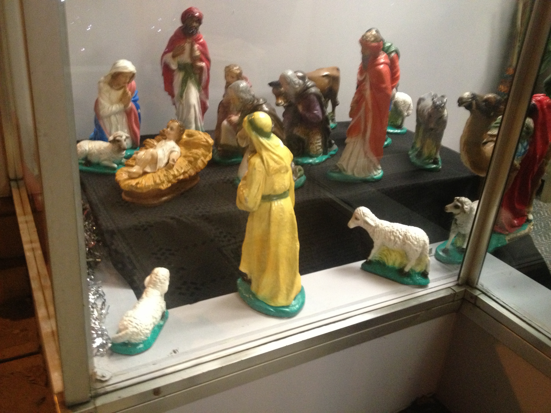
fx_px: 557
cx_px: 276
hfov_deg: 52.6
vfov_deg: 40.7
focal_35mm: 35
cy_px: 206
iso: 400
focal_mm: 4.28
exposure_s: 1/17
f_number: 2.4
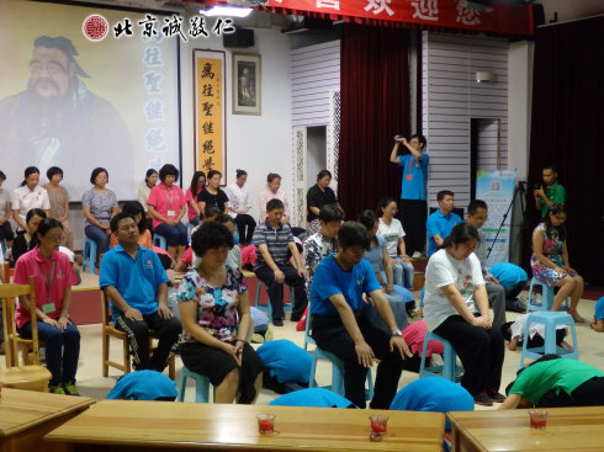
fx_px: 855
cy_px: 226
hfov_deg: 38.9
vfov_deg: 29.7
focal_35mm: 49
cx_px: 302
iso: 800
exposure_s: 1/60
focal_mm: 8.9
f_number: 4
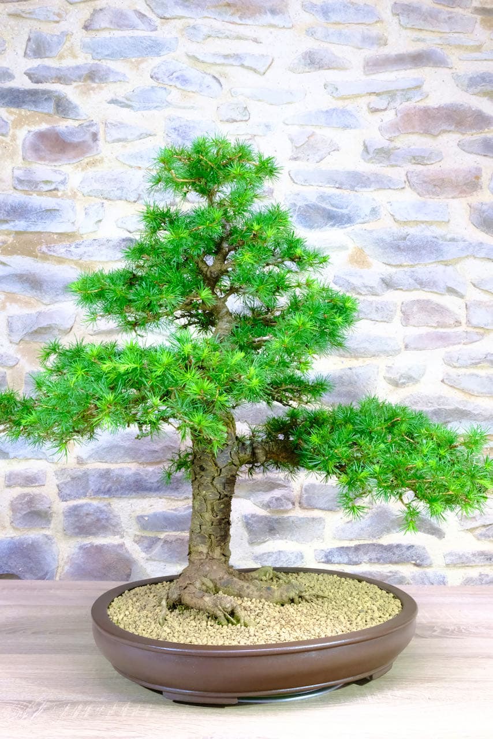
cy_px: 370
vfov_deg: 50.7
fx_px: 780
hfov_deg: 35.1
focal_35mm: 38
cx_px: 246
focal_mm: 25.4
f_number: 11
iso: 3200
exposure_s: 1/30
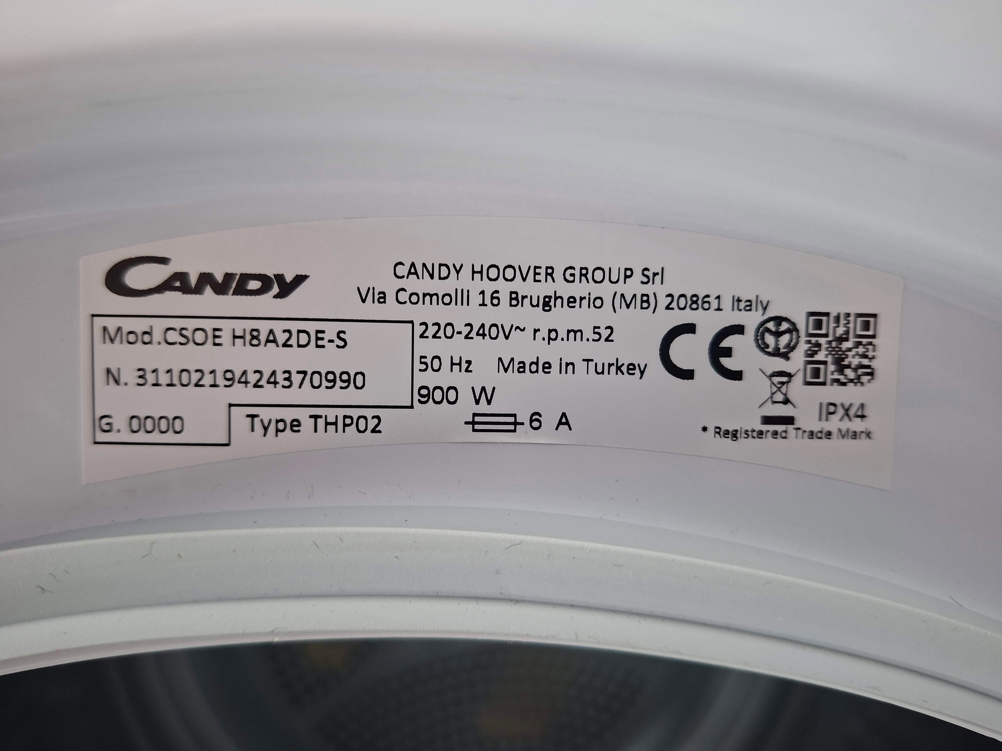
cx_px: 501
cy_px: 376
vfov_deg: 58.9
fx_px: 666
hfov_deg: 73.9
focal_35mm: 23
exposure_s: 1/33
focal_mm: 5.54
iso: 250
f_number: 1.8
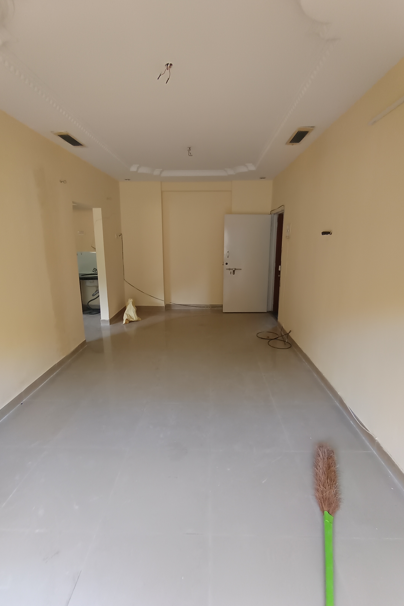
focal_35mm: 17
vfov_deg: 93.3
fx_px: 286
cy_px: 305
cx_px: 205
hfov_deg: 70.4
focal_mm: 1.65
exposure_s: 1/50
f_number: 2.2
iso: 455
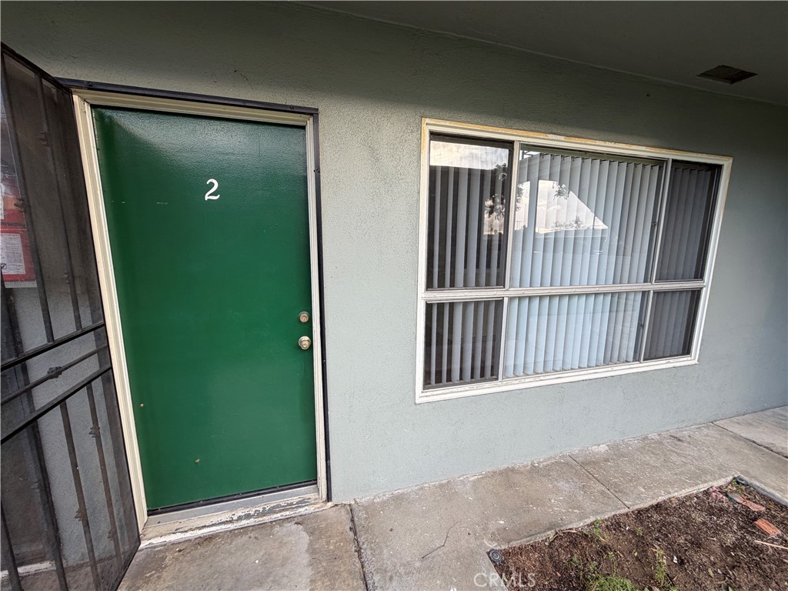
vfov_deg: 85.7
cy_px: 296
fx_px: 319
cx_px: 394
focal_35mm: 14
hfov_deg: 102.1
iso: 40
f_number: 2.2
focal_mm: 2.22
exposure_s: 1/123
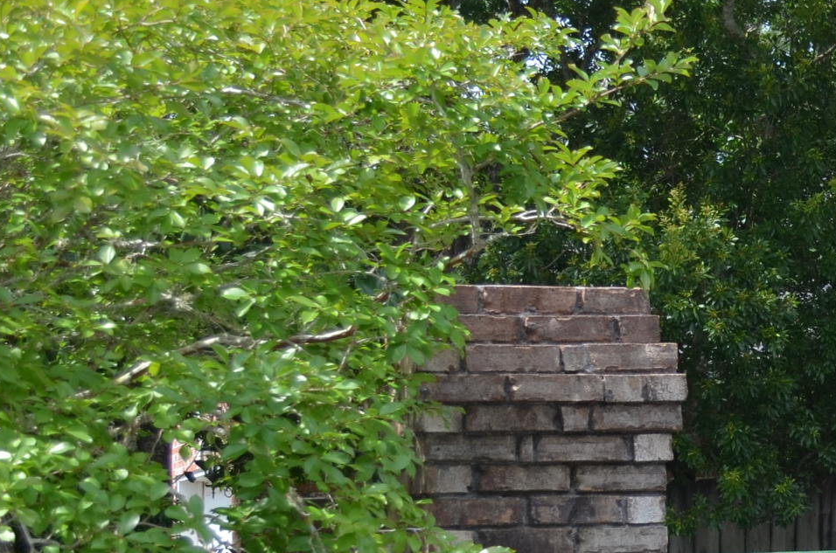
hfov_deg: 17.0
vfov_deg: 12.1
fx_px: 2618
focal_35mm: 113
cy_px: 338
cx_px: 1104
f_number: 4
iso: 140
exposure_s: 1/500
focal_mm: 24
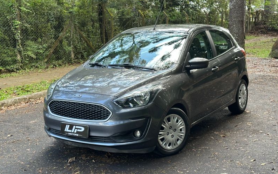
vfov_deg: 24.8
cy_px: 83
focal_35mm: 52
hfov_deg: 38.9
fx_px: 394
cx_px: 139
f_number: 1.78
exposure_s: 1/121
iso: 50
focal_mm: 6.86
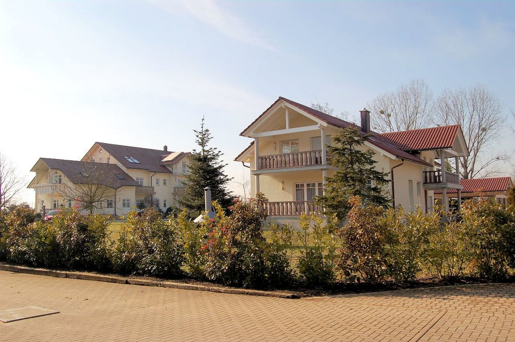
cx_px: 258
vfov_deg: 43.5
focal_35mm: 30
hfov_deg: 62.0
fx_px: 429
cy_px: 171
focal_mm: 20
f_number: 6.3
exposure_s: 1/500
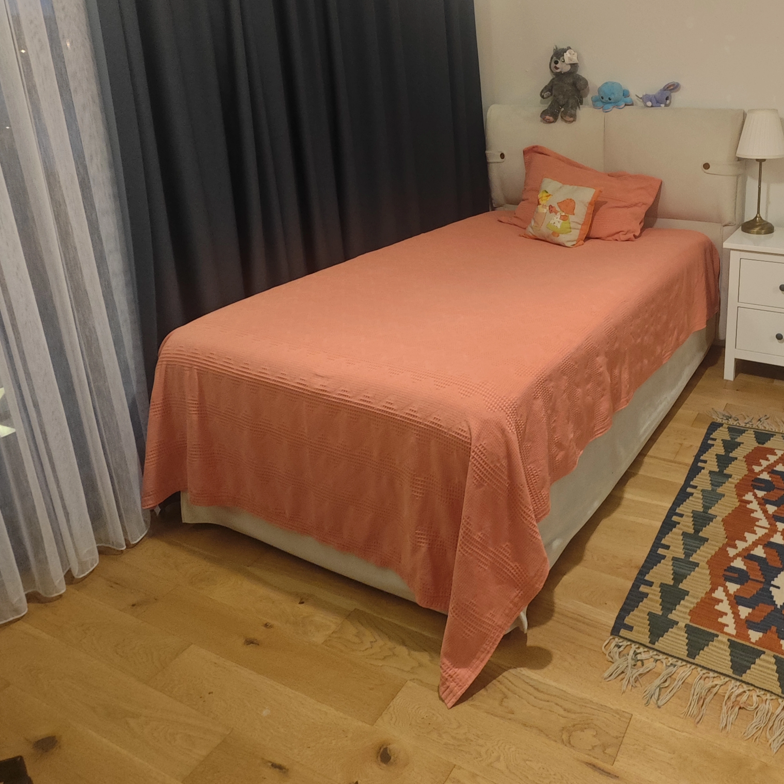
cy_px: 254
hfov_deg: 58.0
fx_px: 666
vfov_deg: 59.4
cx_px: 581
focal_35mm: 26
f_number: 1.8
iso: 250
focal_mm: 2.03
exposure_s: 1/25
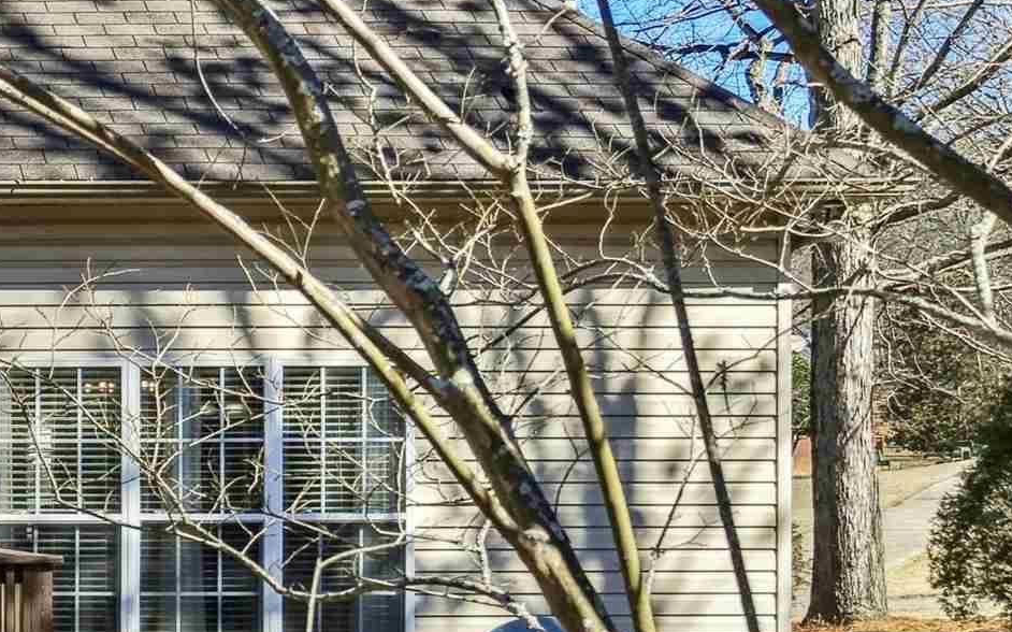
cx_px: -453
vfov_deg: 15.6
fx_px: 2288
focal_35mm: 83
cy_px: 474
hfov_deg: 21.4
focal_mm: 8.7
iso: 190
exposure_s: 1/2500
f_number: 1.8
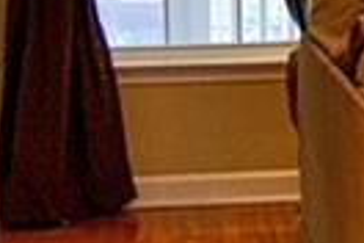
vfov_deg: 6.5
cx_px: 585
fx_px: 2113
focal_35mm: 209
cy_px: -33
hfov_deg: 9.5
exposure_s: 1/30
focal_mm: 18
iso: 800
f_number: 3.5
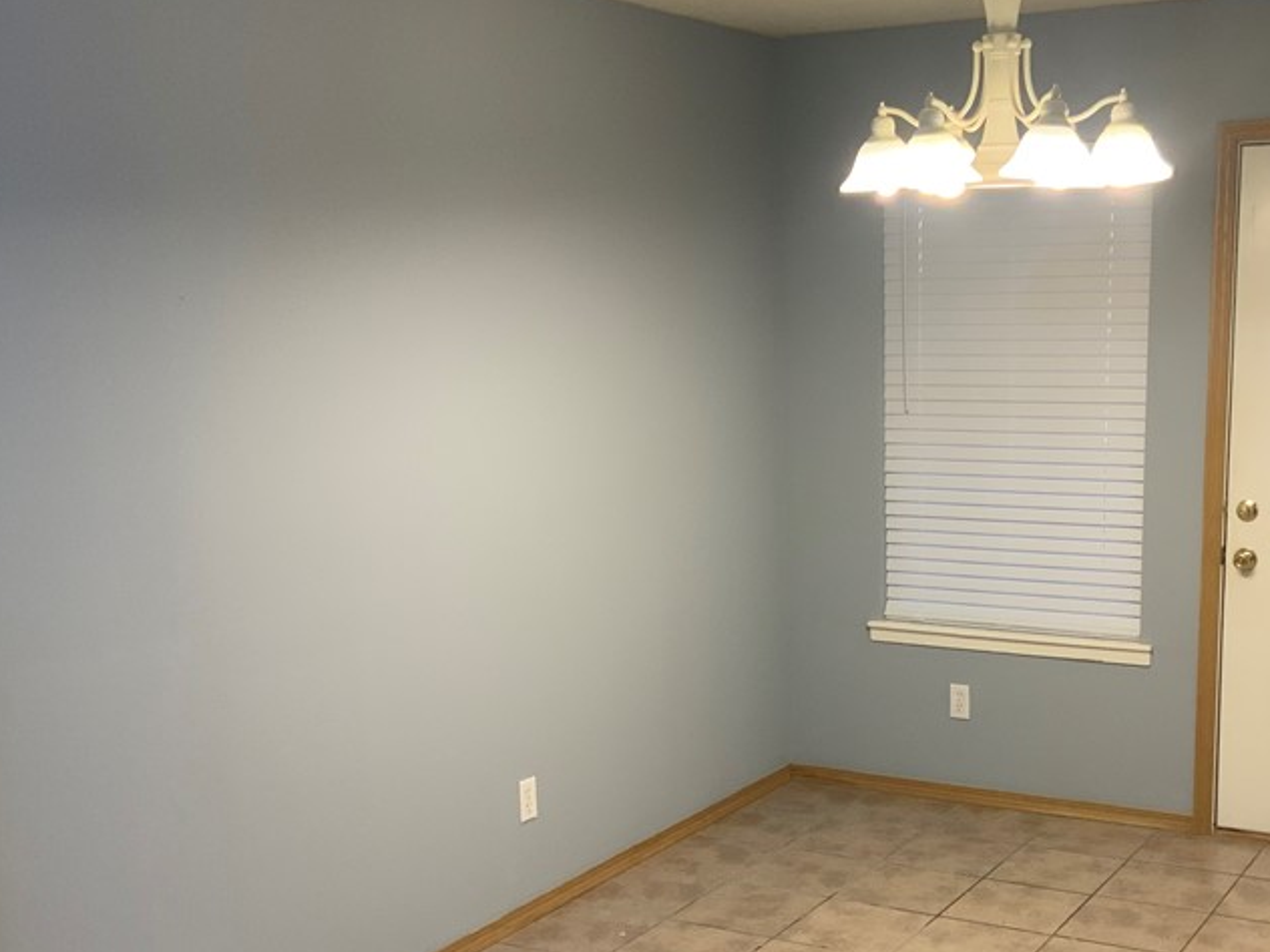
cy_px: 663
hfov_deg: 40.1
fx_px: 1724
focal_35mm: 47
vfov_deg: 30.6
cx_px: 822
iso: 80
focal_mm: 3
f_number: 1.8
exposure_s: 1/60
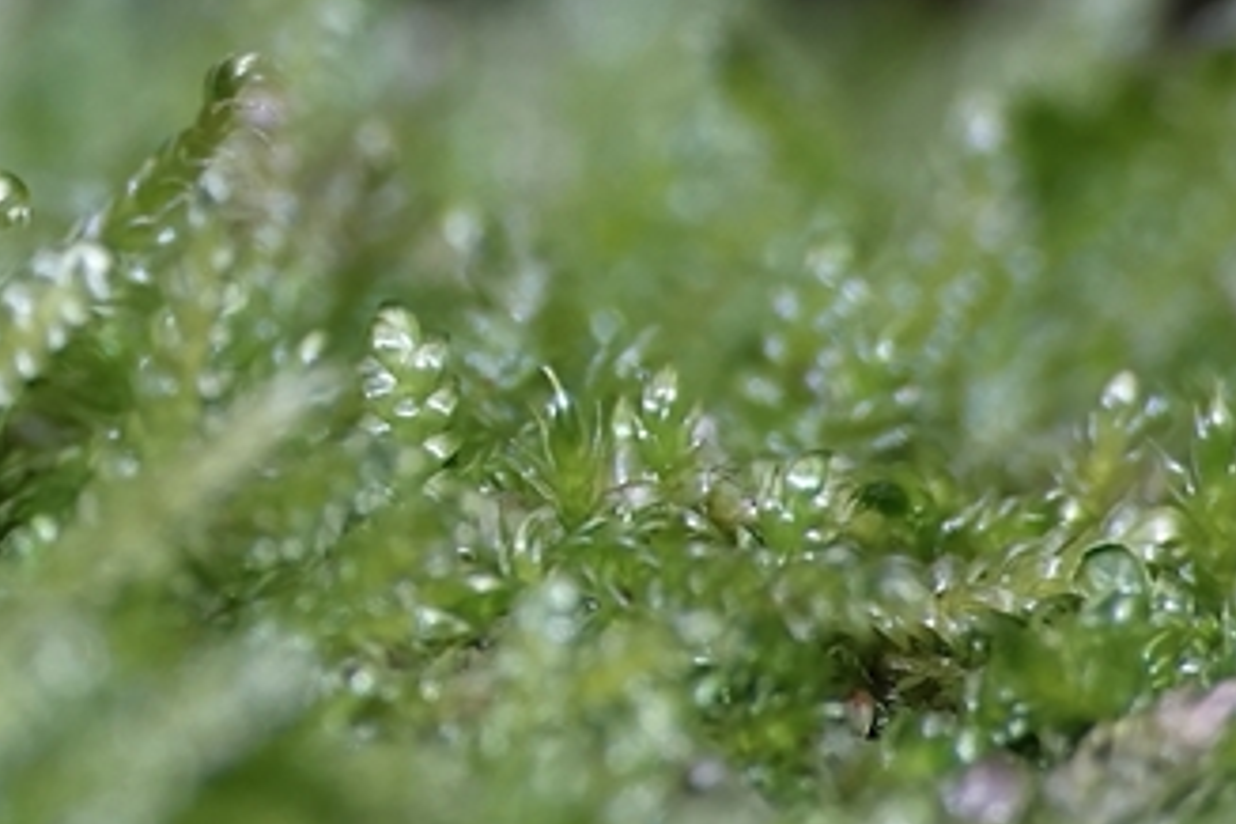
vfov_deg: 1.8
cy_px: -144
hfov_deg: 2.8
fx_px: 25645
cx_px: -522
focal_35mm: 747
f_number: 4
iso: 1000
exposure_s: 1/250
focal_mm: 78.39
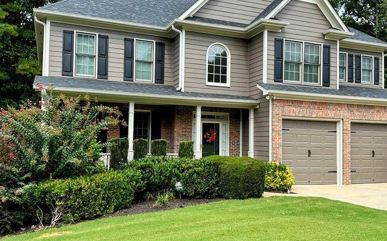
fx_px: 380
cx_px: 205
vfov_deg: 35.3
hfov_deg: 54.0
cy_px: 123
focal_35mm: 36
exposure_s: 1/1721
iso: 80
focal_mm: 6.86
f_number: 1.78
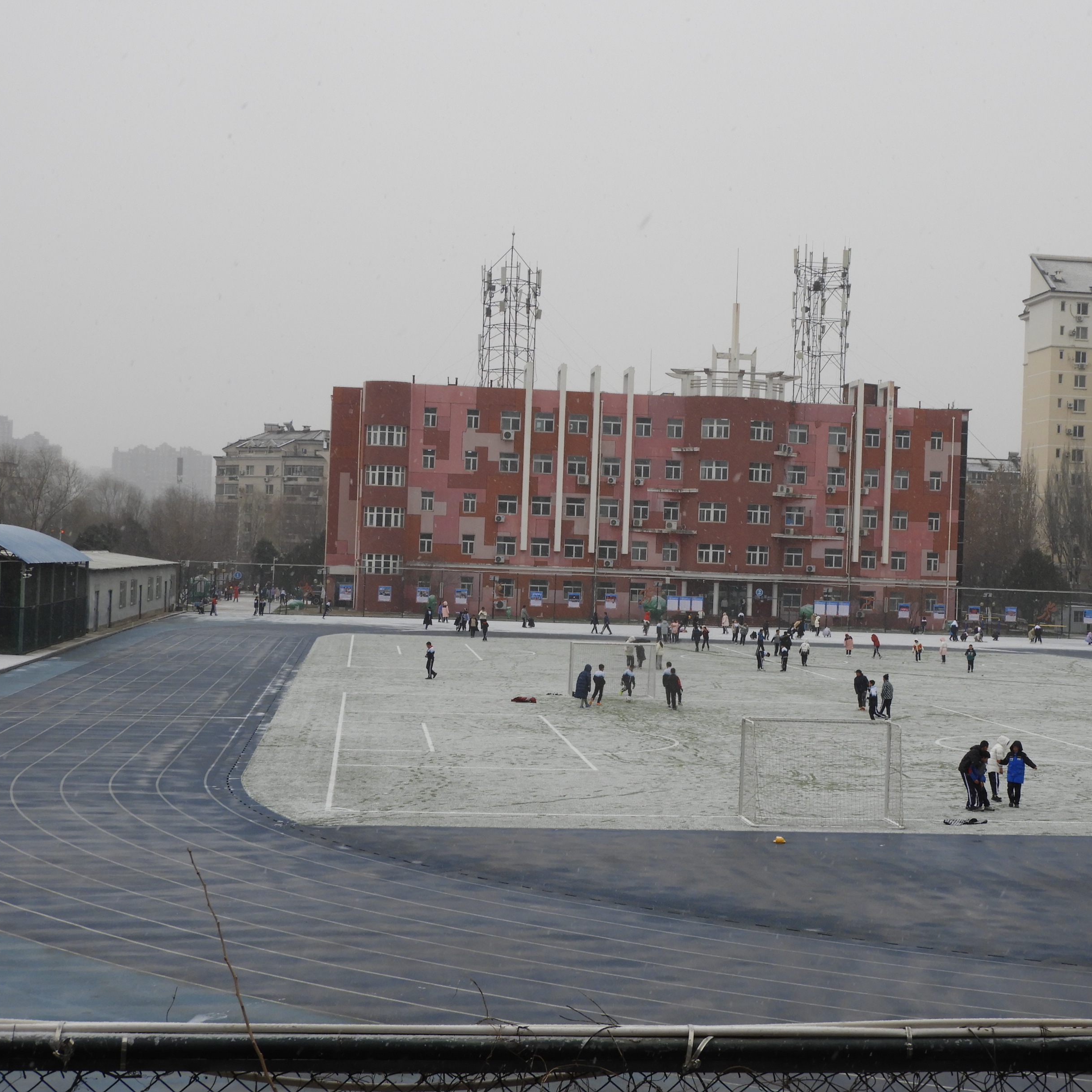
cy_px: 546
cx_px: 665
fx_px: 2106
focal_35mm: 59
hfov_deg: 29.0
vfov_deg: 29.1
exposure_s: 1/200
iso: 100
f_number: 4
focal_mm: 9
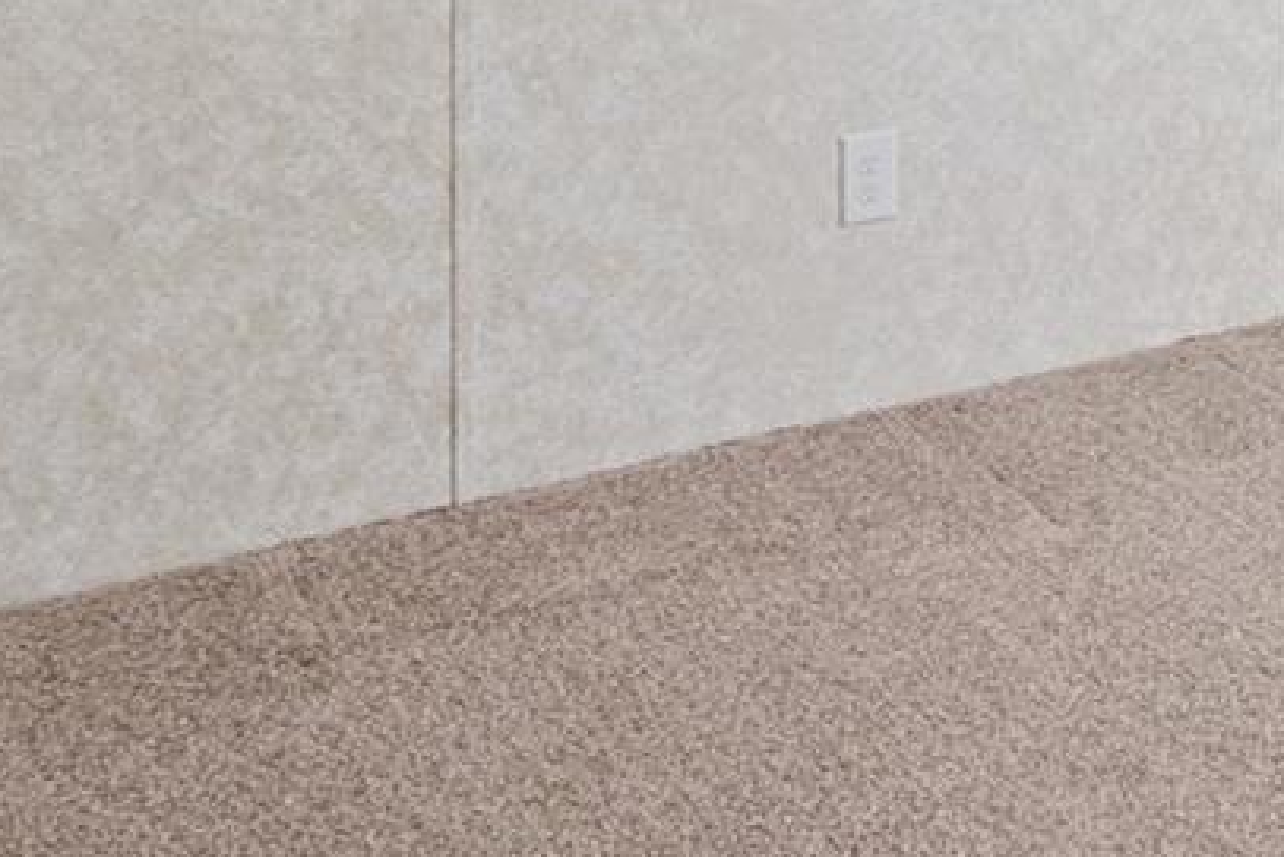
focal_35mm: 63
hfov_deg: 29.0
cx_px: 1398
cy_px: -421
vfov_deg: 19.0
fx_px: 2248
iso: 125
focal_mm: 16
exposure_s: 1/1.67
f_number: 16
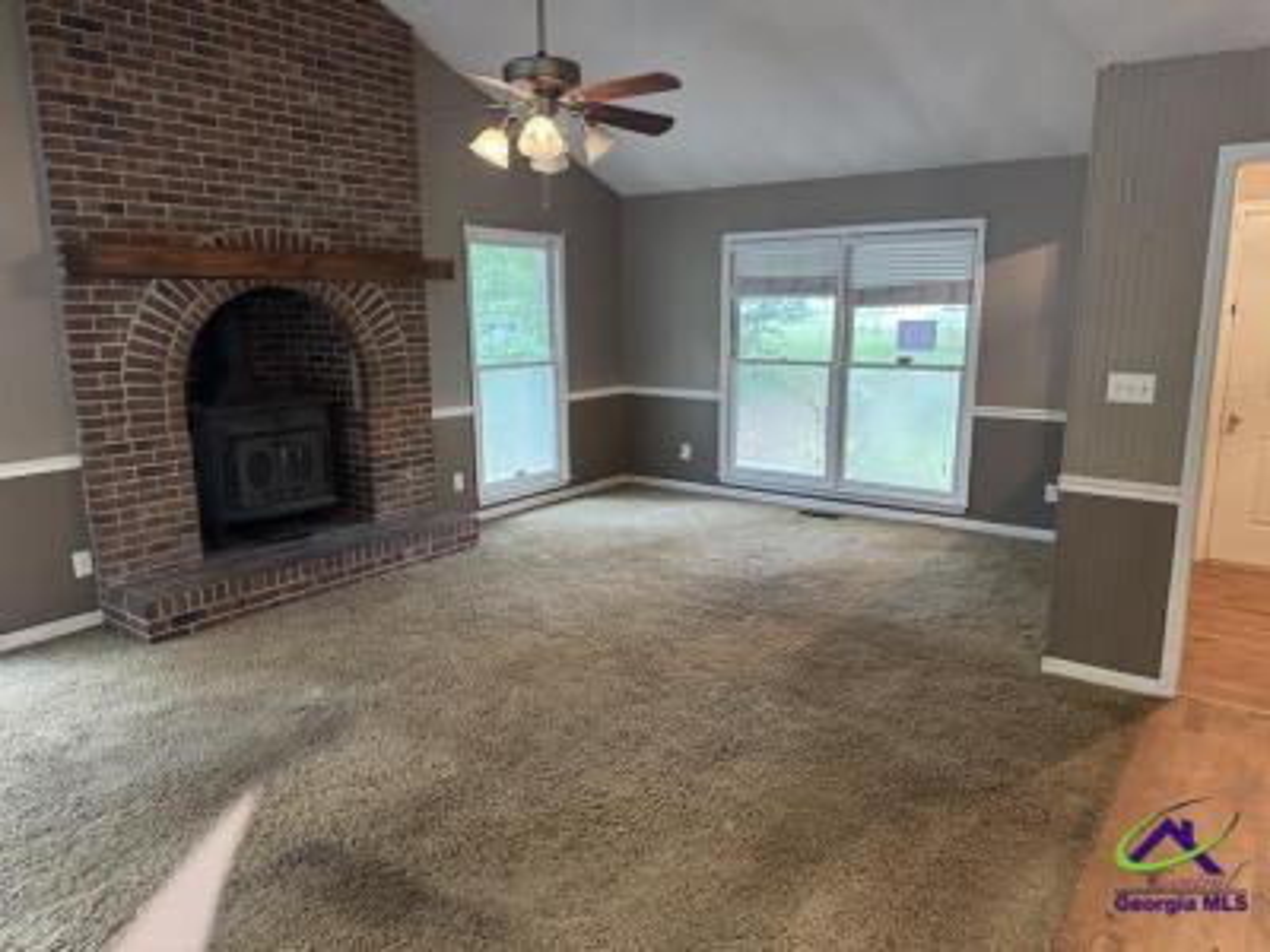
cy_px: 476
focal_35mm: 24
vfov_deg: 56.8
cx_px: 635
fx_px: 881
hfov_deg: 71.6
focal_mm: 6.76
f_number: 1.78
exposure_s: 1/60
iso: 640
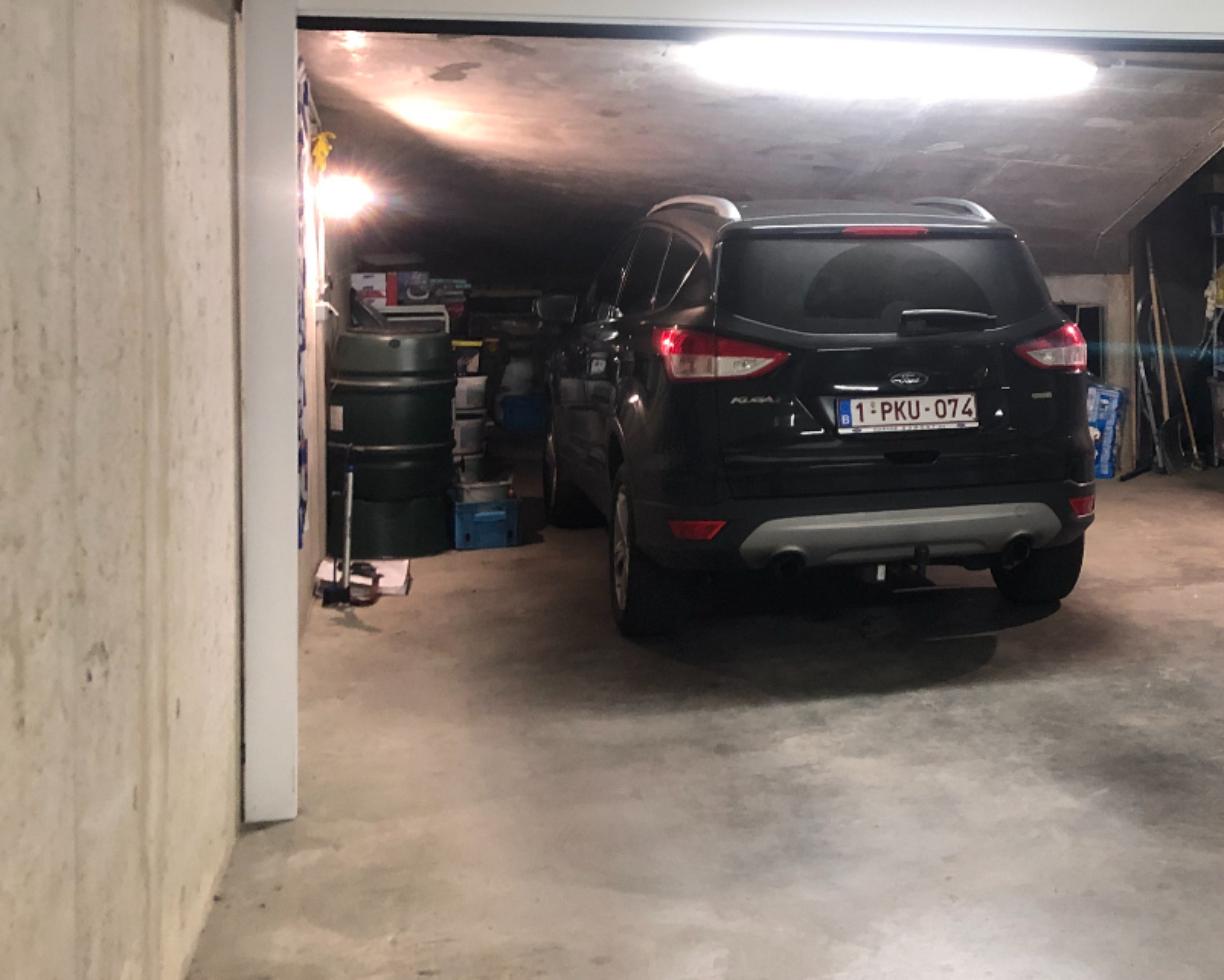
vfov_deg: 30.3
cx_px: 1065
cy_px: 230
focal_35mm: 49
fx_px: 1776
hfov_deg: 36.1
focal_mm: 3.99
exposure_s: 1/13
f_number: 1.8
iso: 100
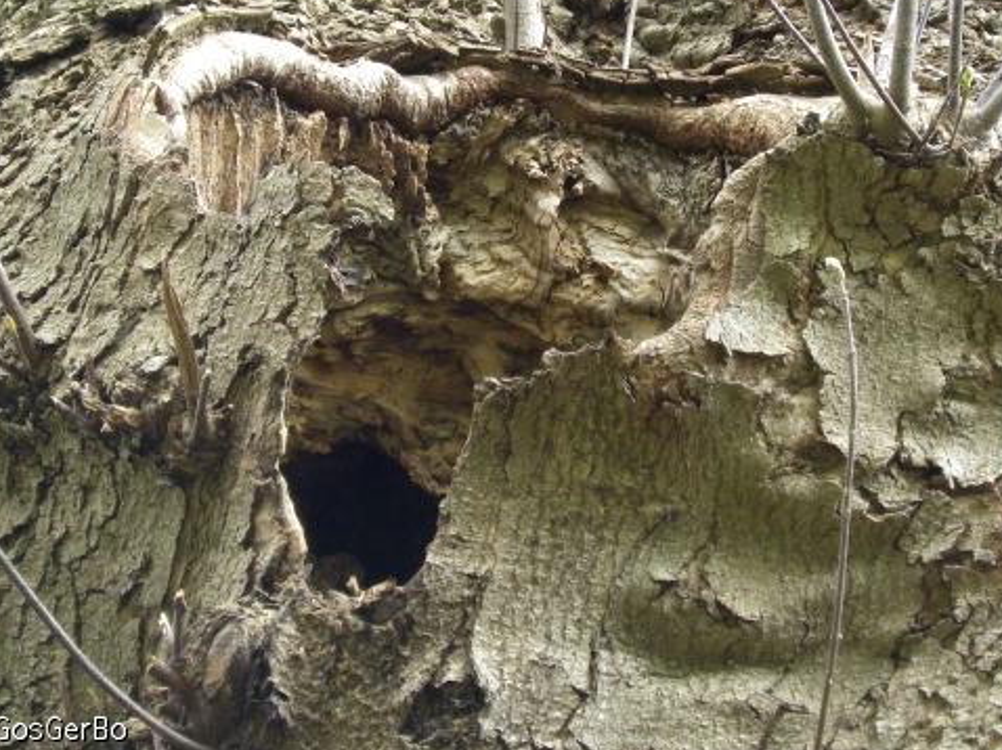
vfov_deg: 4.5
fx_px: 9576
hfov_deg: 6.0
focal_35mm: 331
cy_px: 253
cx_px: 587
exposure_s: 1/73.3
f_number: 4.5
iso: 238
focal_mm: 44
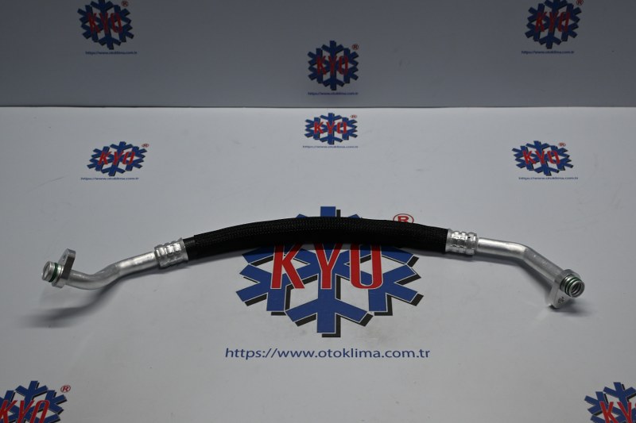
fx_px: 808
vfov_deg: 29.4
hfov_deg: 43.0
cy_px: 212
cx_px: 318
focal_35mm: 46
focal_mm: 30.5
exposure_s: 1/125
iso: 450
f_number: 4.8
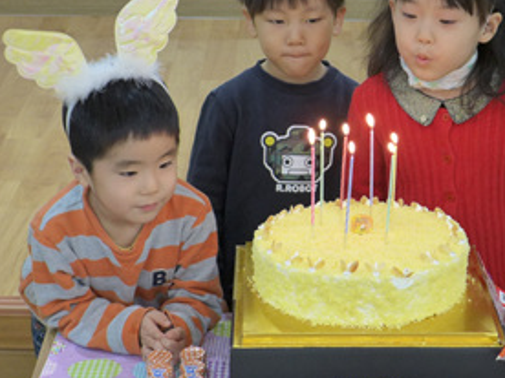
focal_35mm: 109
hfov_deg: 18.0
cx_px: 360
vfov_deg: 13.6
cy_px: 111
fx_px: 1590
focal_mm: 9.2
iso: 200
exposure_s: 1/80
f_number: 1.8
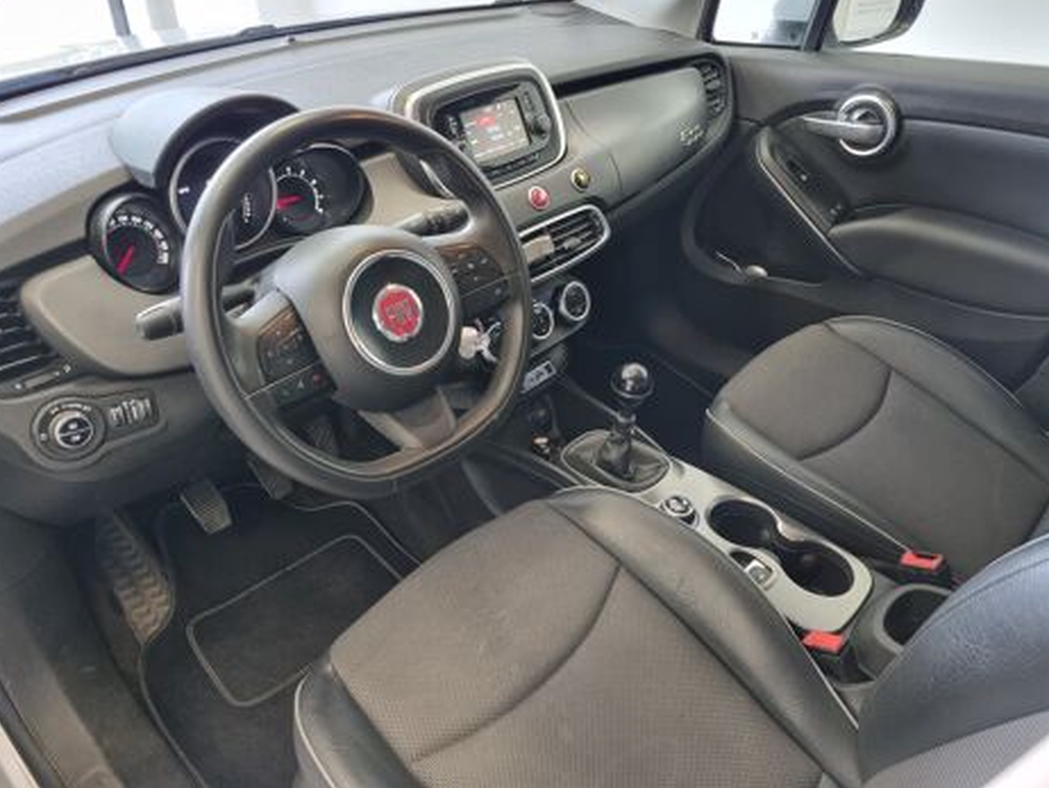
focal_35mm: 27
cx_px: 531
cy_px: 382
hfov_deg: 65.3
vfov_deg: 51.4
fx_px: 819
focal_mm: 5.4
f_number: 1.8
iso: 400
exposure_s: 1/50
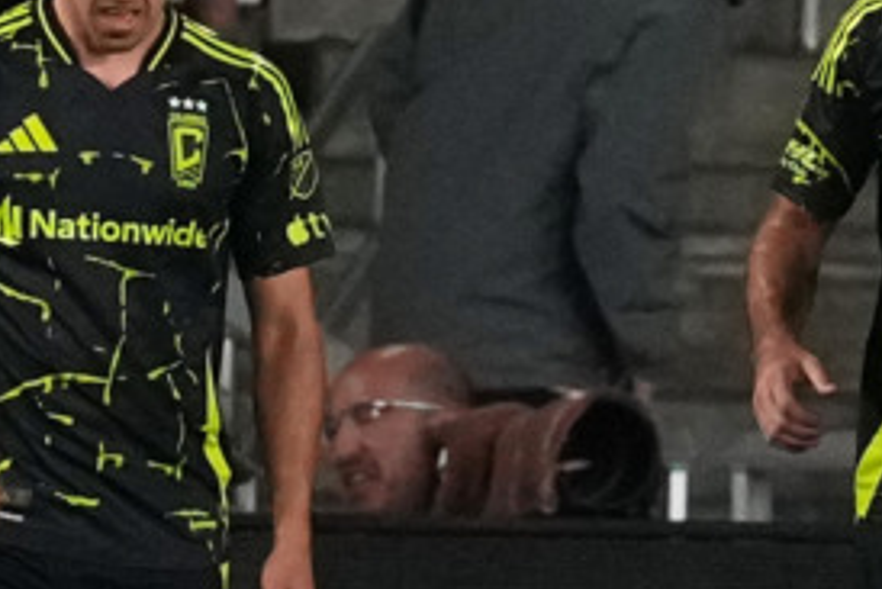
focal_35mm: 1972
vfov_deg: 0.7
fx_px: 48337
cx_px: 818
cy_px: 435
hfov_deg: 1.0
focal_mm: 300
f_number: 3.5
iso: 4000
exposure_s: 1/2500
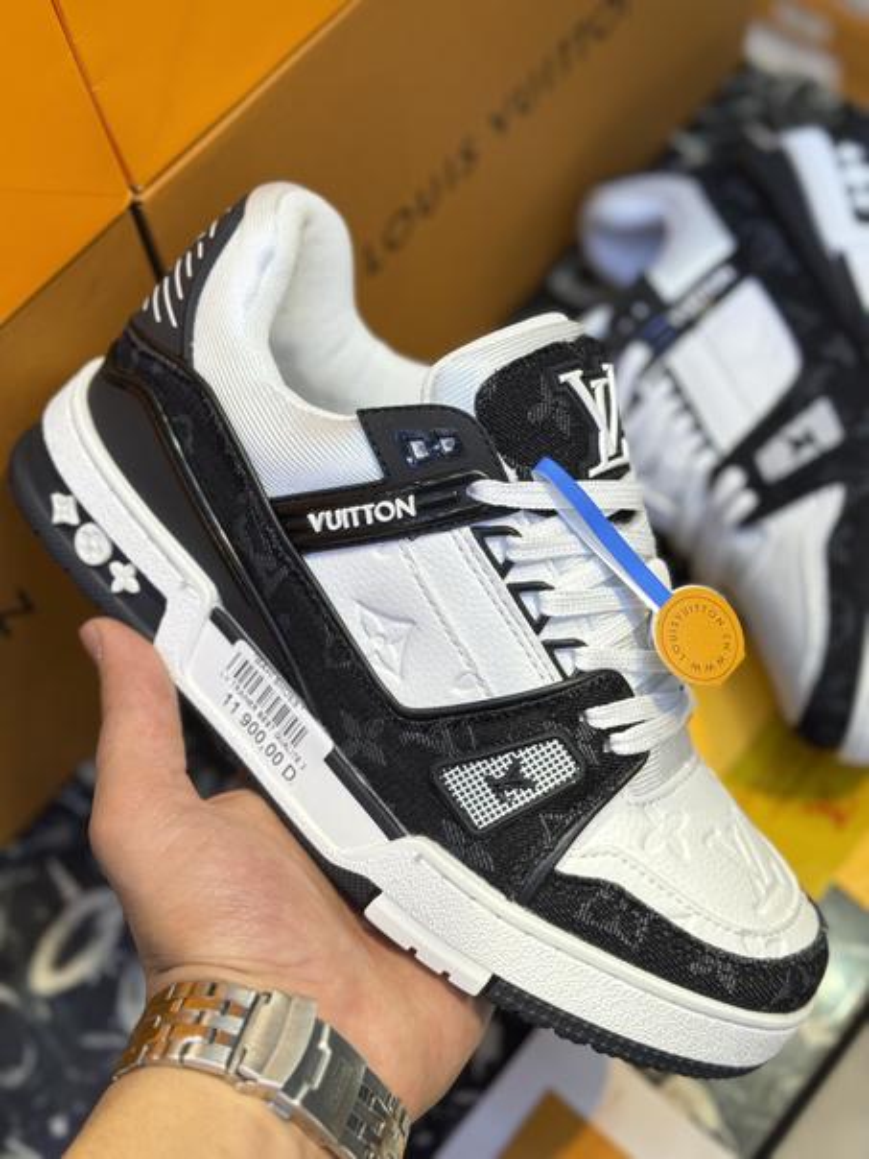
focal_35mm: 48
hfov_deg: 30.3
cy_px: 580
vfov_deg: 39.7
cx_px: 434
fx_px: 1607
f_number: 1.78
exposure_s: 1/131
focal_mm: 6.76
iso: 64
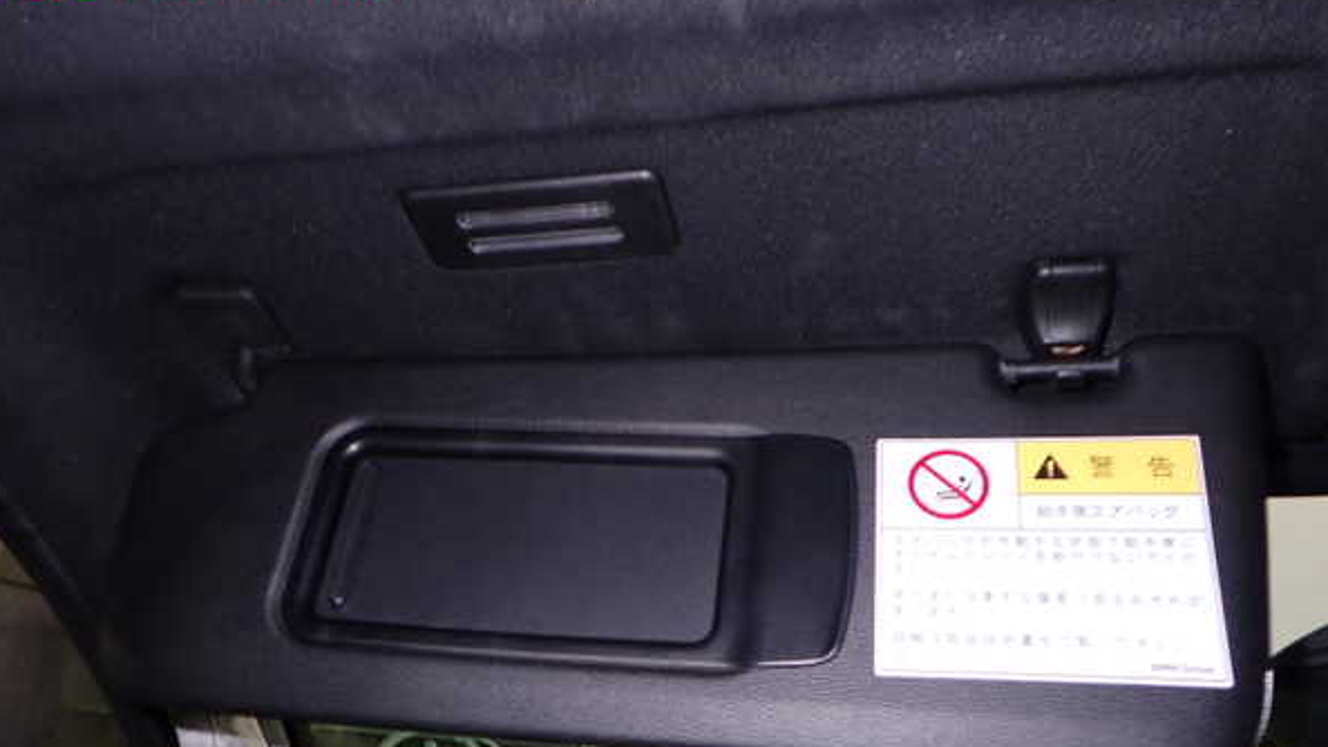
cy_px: 454
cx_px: 660
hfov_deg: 59.5
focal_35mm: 33
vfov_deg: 35.5
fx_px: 1162
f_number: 2.3
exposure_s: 1/30
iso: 200
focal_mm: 5.4
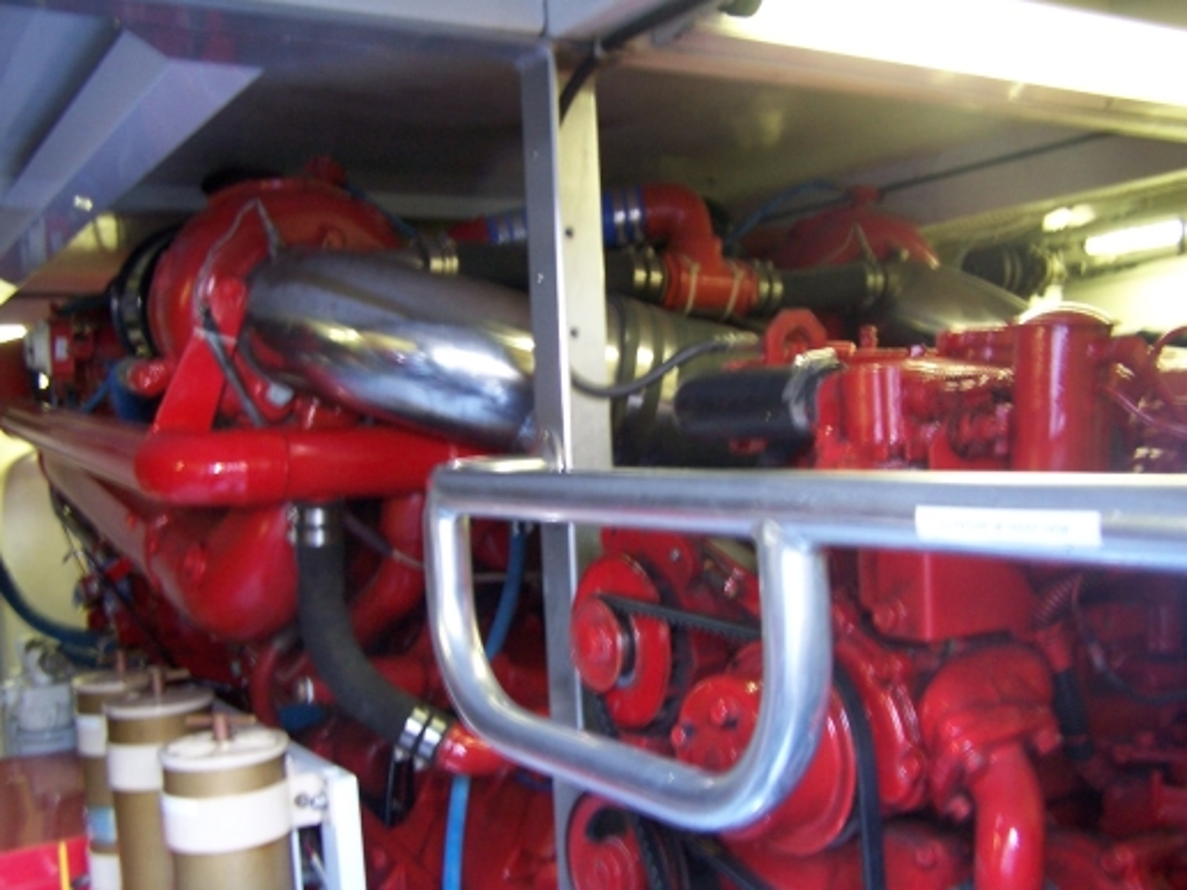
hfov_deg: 49.0
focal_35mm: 38
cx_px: 594
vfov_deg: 37.7
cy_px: 445
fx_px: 1303
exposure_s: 1/8
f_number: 2.8
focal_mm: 6.3
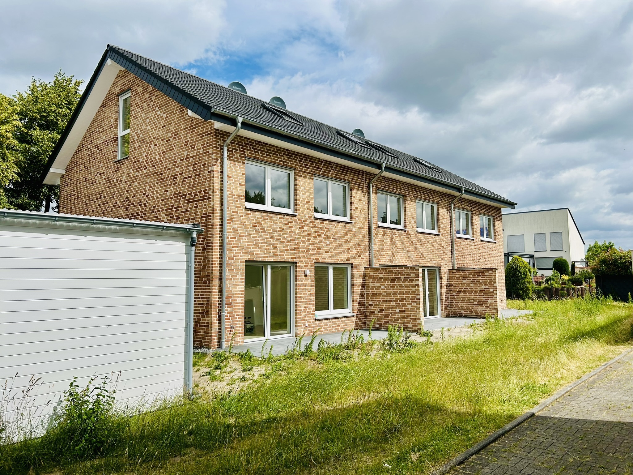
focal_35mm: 26
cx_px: 316
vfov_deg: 53.1
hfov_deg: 67.3
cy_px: 238
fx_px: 475
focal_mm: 5.7
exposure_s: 1/6211
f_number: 1.5
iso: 50
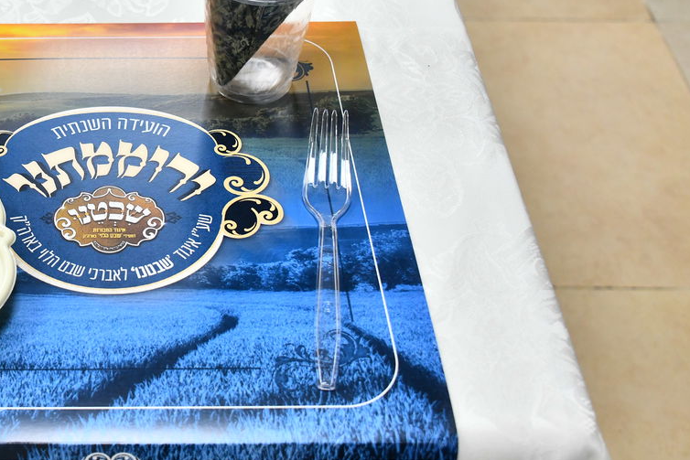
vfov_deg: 20.9
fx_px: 1246
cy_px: 168
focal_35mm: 65
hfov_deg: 29.8
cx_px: 91
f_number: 5.6
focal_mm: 35
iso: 1250
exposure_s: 1/125
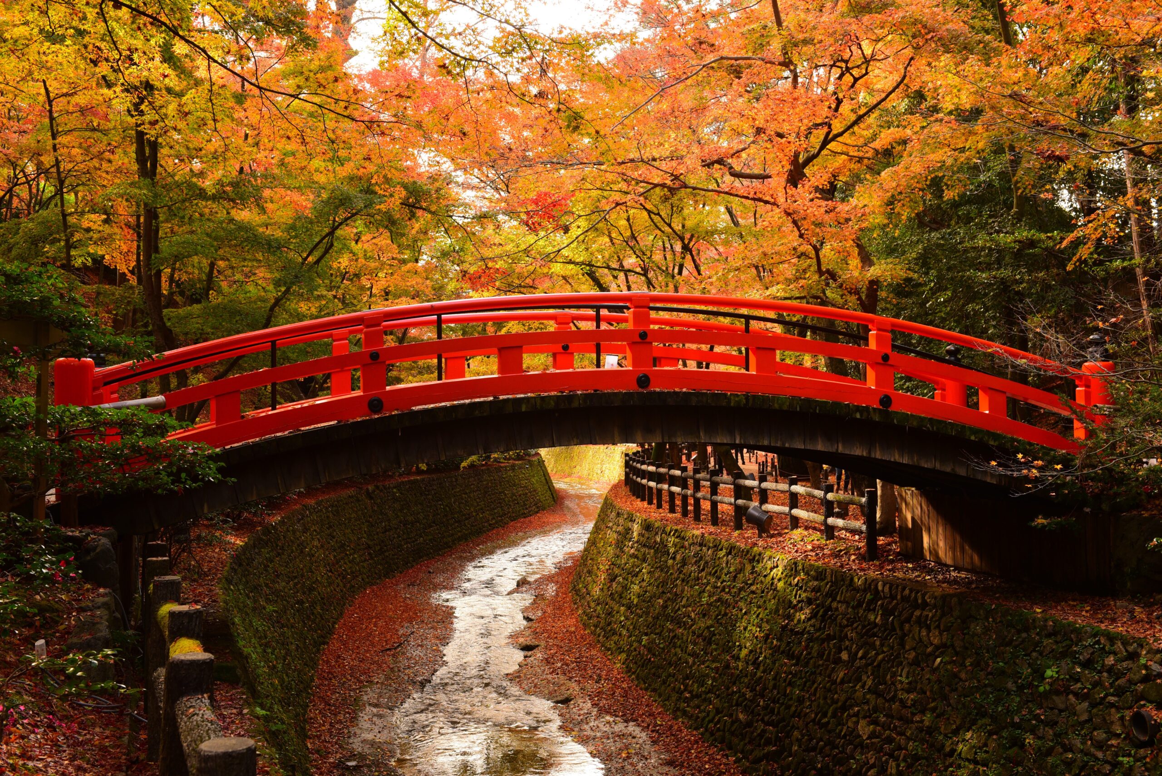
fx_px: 1356
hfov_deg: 46.4
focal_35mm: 42
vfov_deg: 31.9
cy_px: 388
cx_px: 581
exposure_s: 1/50
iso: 500
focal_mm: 42
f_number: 8
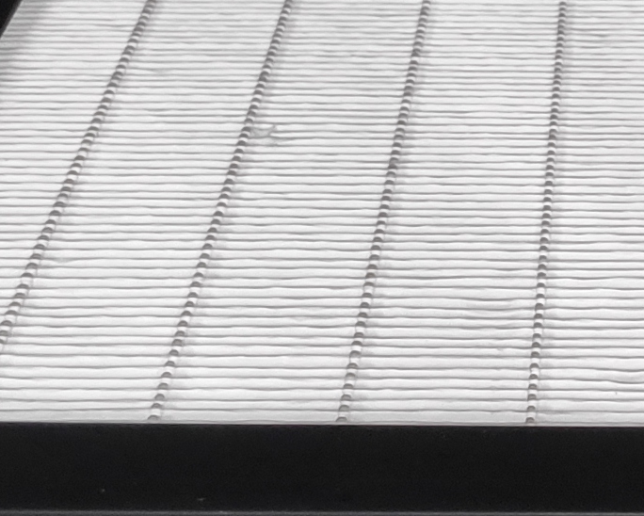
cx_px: 737
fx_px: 2193
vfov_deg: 13.0
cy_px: -146
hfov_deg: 16.1
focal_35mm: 115
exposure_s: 1/100
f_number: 1.9
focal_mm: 3.94
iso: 544
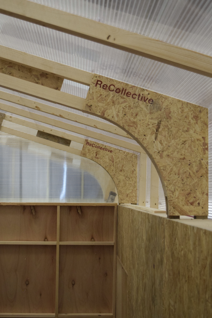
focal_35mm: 48
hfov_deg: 28.1
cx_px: 106
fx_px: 424
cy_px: 159
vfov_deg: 41.1
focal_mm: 32
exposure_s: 1/60
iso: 1800
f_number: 4.5
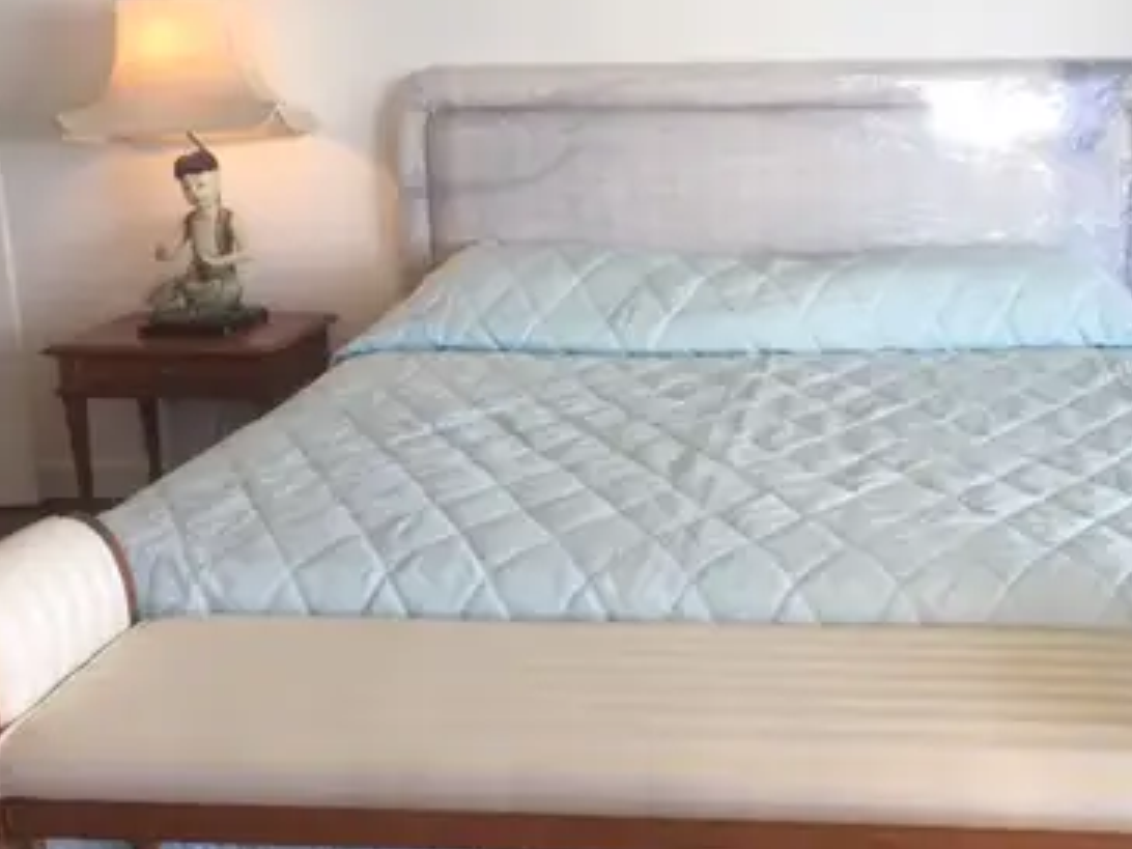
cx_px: 734
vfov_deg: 28.6
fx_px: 1668
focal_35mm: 51
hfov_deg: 37.2
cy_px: 435
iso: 32
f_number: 2.2
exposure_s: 1/50
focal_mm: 4.15
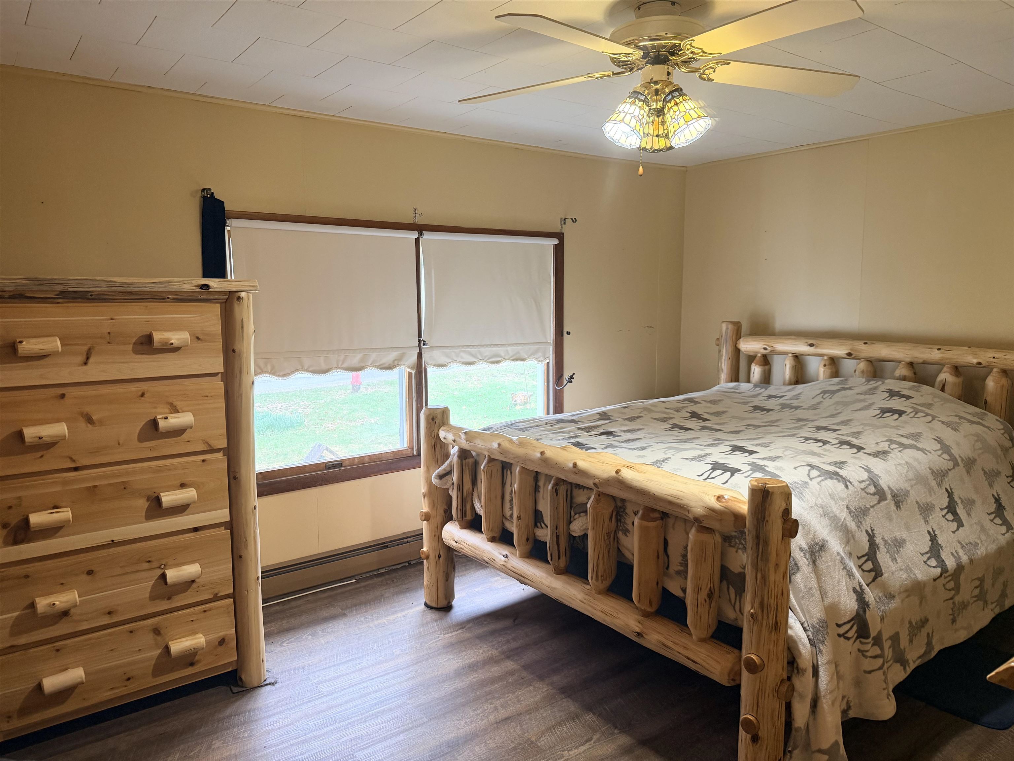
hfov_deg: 71.6
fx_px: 703
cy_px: 380
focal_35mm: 24
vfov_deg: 56.8
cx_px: 507
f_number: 1.78
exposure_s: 1/60
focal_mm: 6.76
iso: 250
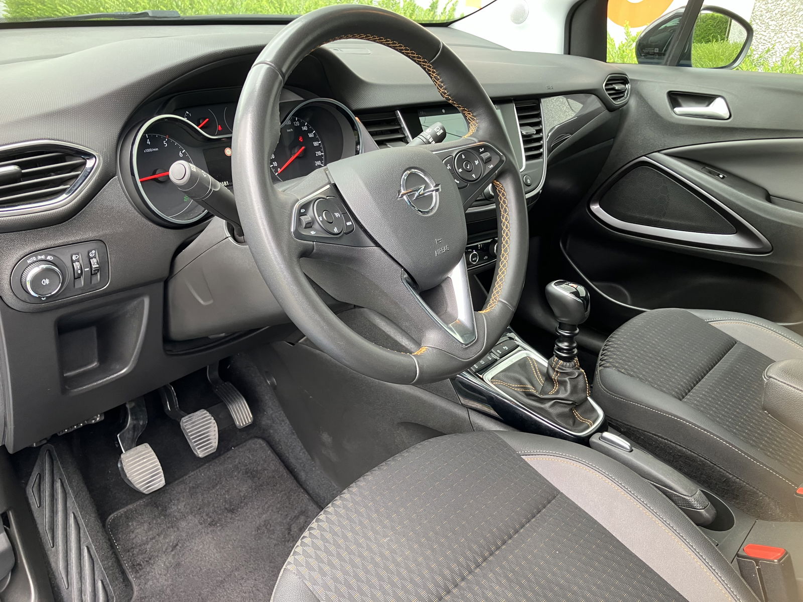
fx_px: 650
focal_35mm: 28
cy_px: 301
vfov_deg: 49.7
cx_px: 402
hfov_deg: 63.4
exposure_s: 1/80
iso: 80
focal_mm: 3.99
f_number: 1.8
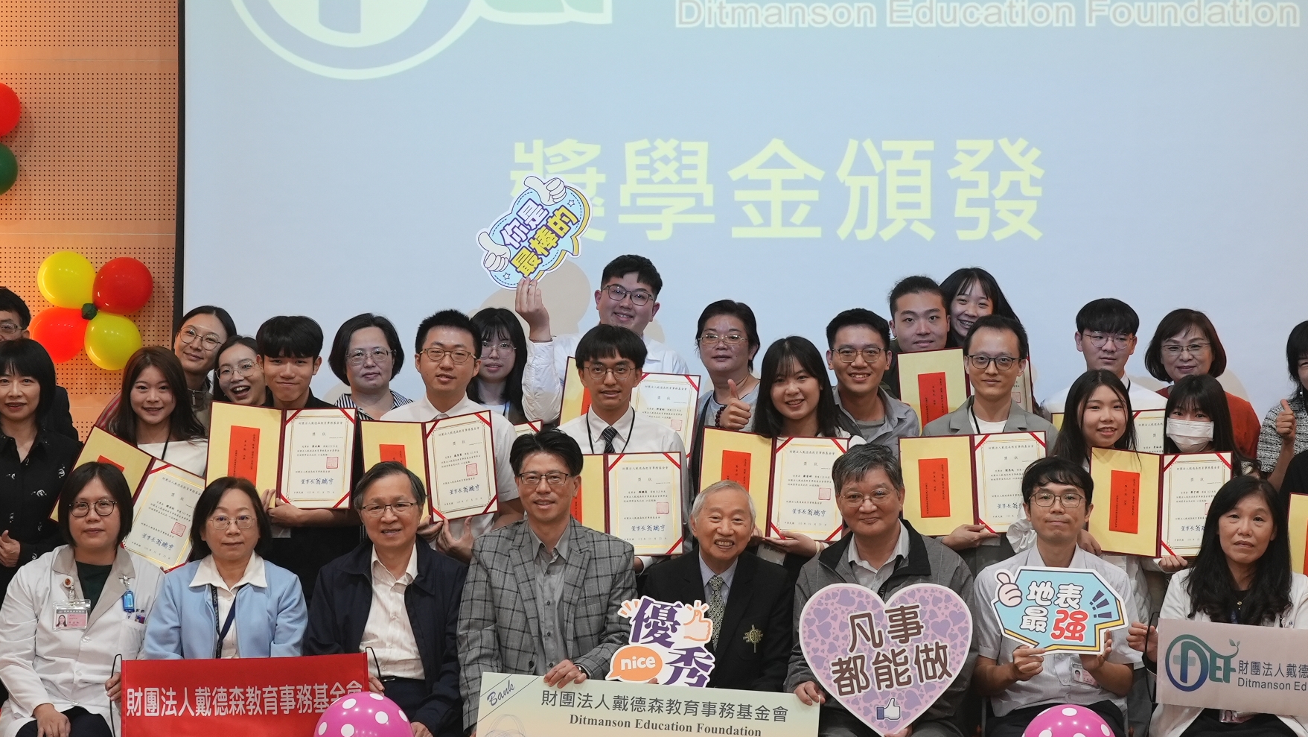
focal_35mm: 88
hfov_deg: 24.2
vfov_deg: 13.7
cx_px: 774
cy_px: 212
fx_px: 3053
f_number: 5.6
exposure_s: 1/100
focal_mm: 58
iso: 2000
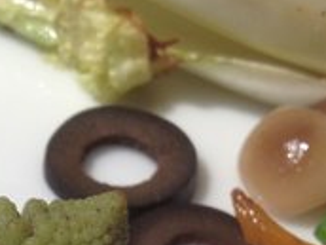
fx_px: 961
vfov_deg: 14.0
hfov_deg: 19.0
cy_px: 307
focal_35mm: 102
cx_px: 55
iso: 64
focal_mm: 4.28
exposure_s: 1/30
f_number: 2.4
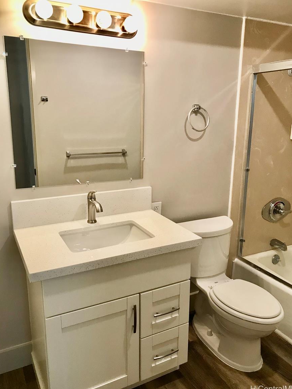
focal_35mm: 29
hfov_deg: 48.2
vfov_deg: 61.7
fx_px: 326
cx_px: 149
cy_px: 191
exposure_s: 1/30
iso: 32
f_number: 1.8
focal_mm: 3.99
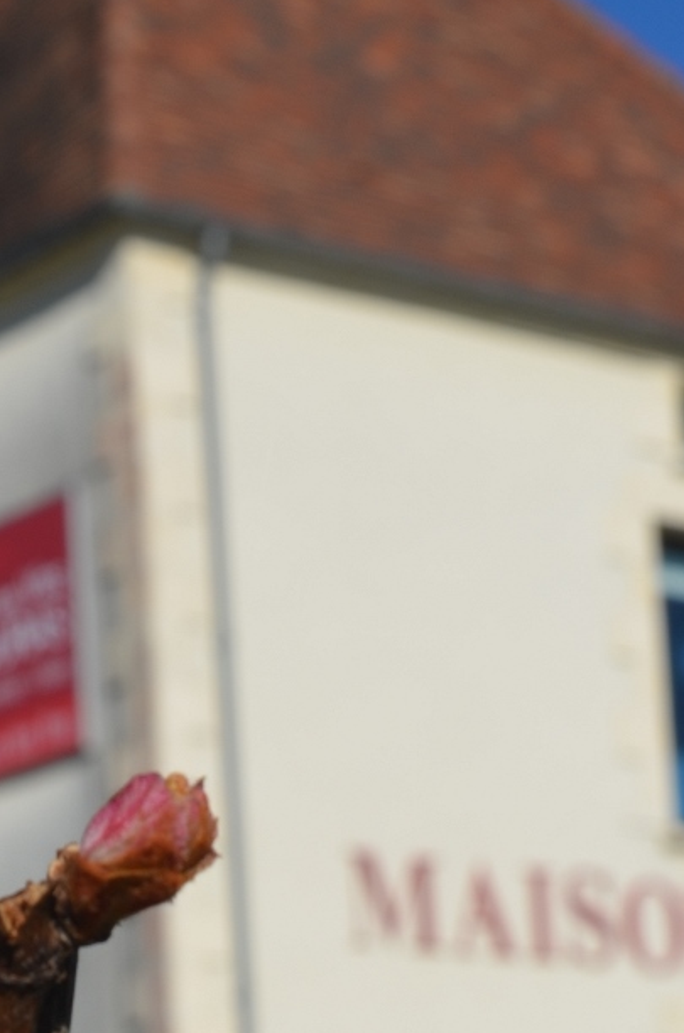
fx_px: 3781
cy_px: 1112
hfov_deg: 10.3
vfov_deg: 15.2
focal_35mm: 132
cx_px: 237
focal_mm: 28
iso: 100
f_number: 10
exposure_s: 1/400
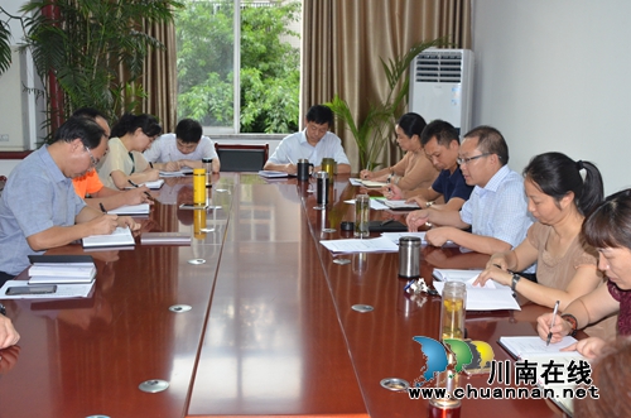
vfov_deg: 31.7
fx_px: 735
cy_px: 209
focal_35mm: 42
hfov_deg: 46.5
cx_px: 316
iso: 1250
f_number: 5.6
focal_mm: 28
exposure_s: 1/60
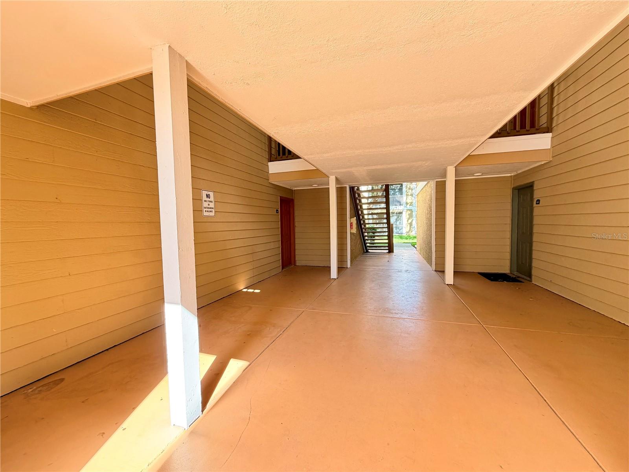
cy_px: 236
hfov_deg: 102.1
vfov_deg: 85.7
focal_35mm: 14
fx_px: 254
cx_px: 314
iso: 160
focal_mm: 2.22
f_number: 2.2
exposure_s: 1/121
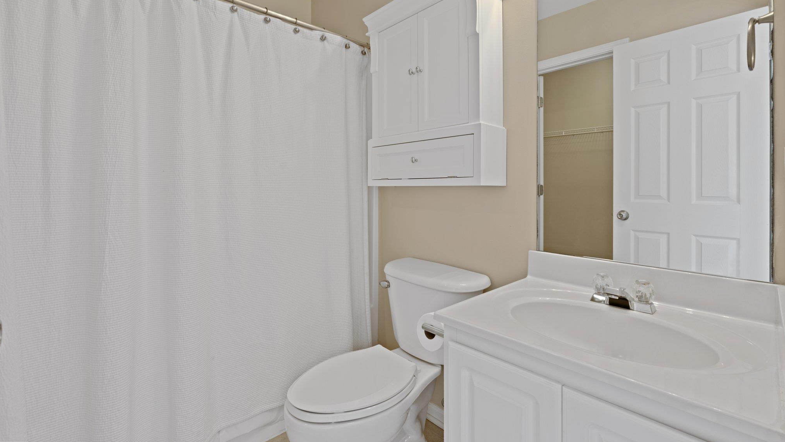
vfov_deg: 63.6
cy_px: 188
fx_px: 354
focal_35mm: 17
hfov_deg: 95.9
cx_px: 390
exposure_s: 1/3
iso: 250
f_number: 9
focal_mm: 16
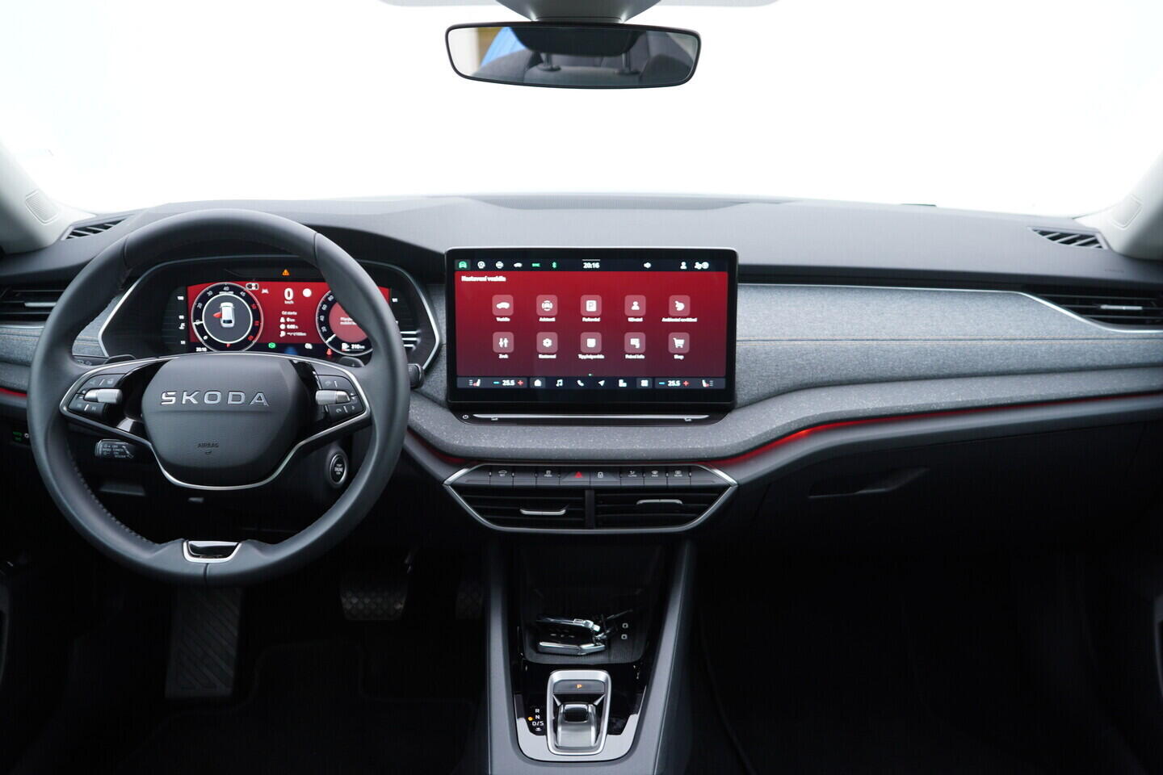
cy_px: 388
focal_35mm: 36
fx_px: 1163
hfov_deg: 53.1
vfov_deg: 36.9
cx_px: 582
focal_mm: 24
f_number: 2.8
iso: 200
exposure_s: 1/40
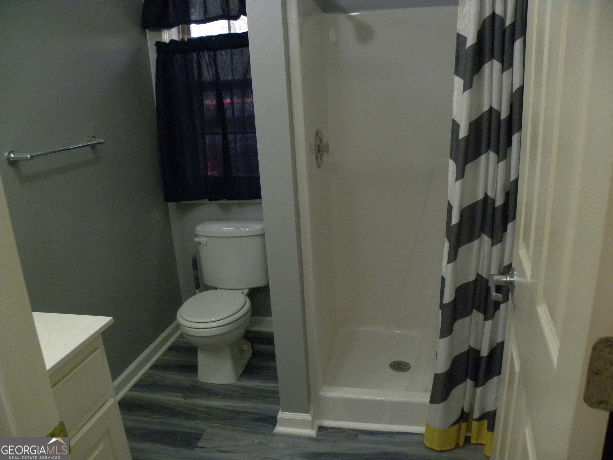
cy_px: 230
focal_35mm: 26
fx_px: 460
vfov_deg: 53.1
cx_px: 306
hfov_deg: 67.3
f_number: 2.8
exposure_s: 1/55.1
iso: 400
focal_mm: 4.6
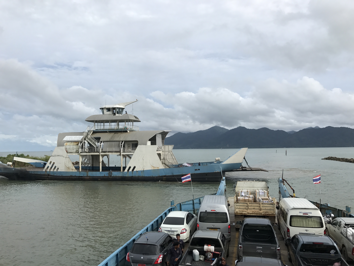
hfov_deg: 63.4
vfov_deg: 49.7
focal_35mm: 28
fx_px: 286
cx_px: 177
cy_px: 133
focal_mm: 3.99
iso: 20
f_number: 1.8
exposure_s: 1/2817
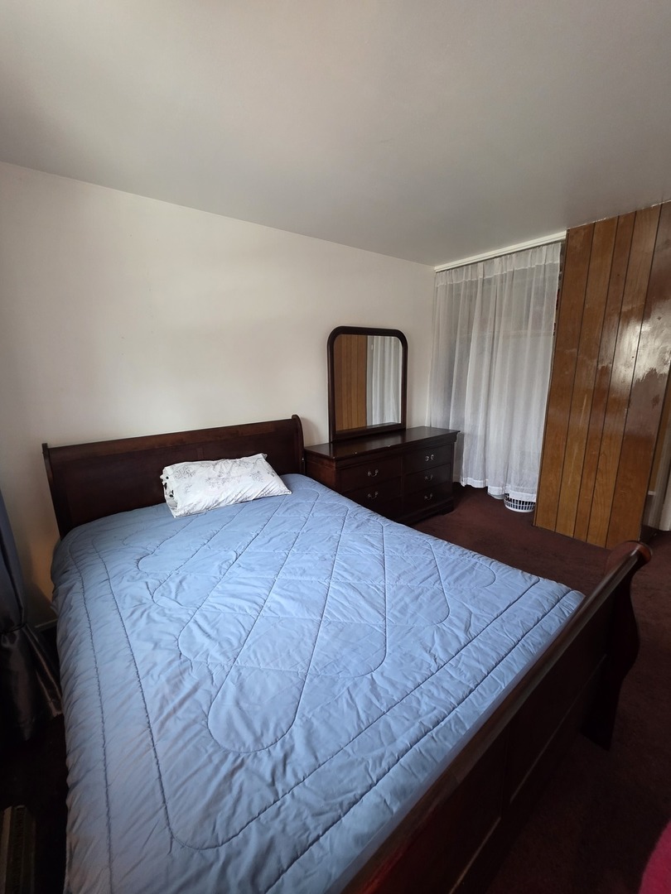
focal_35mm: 13
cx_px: 336
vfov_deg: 106.2
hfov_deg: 89.9
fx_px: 336
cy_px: 447
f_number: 1.9
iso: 250
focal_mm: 2.2
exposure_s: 1/60
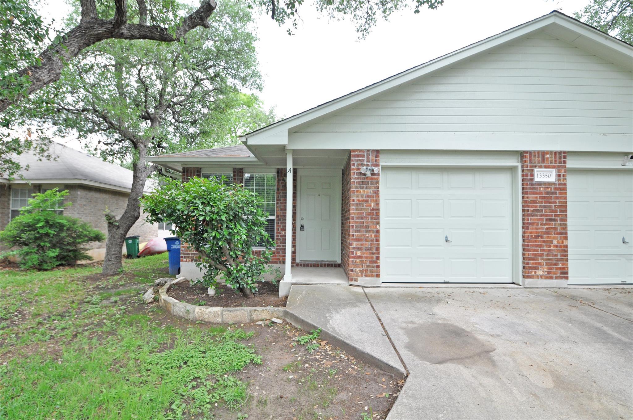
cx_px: 316
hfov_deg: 90.1
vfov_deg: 67.2
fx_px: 316
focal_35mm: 18
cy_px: 210
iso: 500
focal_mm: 12
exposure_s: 1/200
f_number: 5
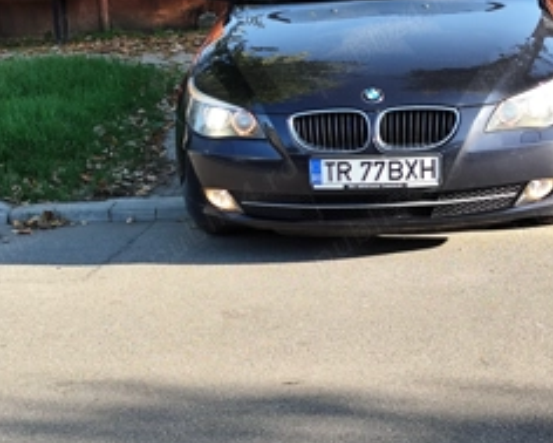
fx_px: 1244
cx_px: 305
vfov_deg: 20.2
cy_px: 253
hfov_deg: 25.0
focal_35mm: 76
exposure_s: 1/153
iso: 50
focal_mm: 6.19
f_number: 1.65
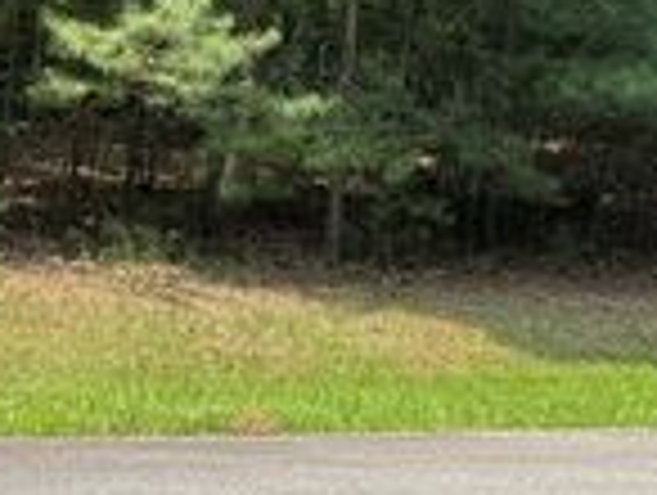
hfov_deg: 20.6
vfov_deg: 17.4
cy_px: -47
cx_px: -310
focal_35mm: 82
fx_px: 1559
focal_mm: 6.76
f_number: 1.78
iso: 80
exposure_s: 1/1005
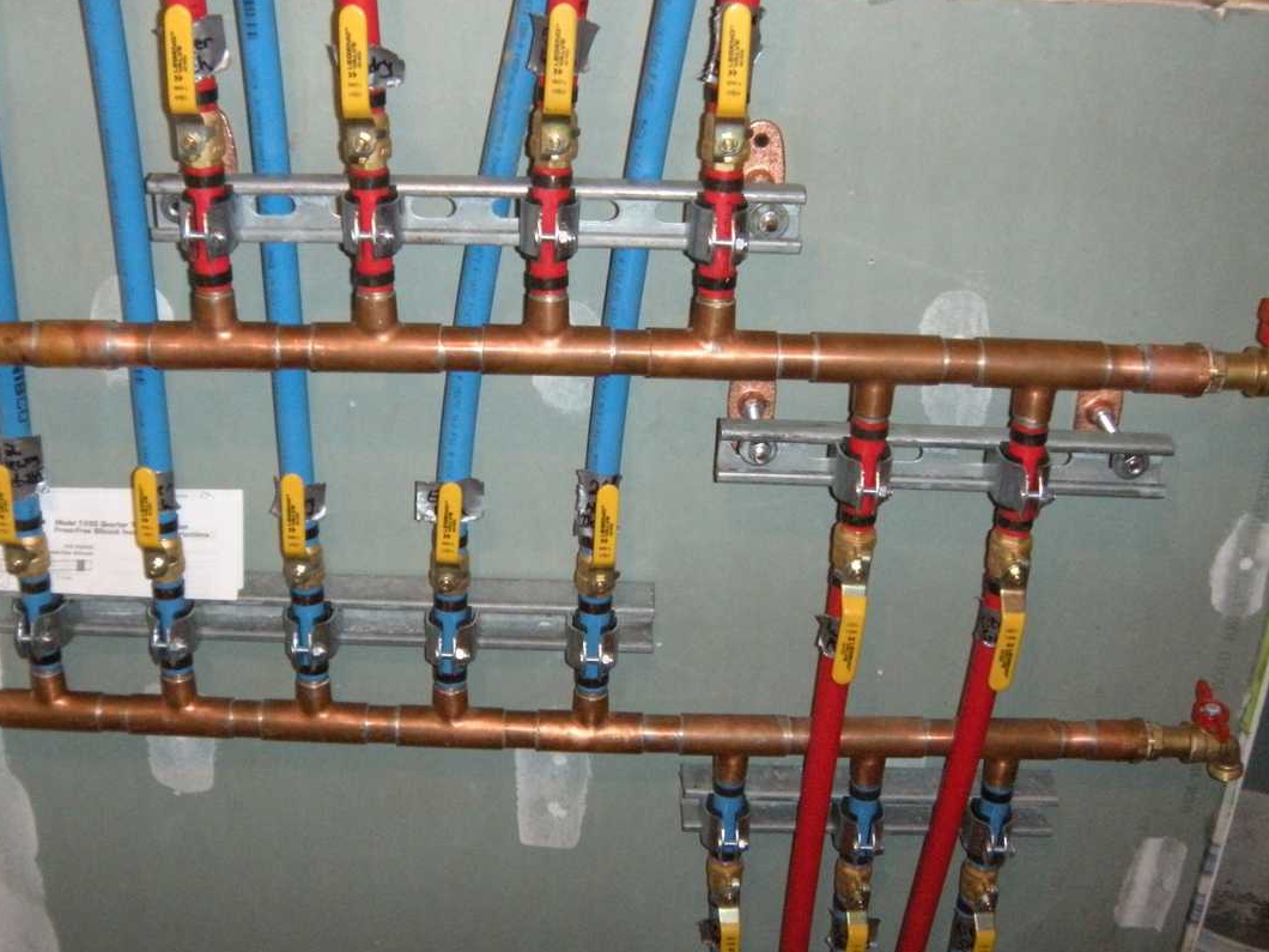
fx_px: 1613
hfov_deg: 42.8
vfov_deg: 32.9
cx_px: 533
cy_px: 496
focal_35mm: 44
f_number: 3.8
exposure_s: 1/60
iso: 400
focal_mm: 5.9
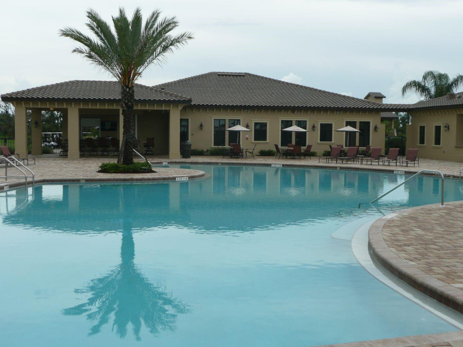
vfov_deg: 32.2
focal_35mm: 45
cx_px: 232
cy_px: 174
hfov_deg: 42.1
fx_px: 602
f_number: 4.1
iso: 100
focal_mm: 7.3
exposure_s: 1/640
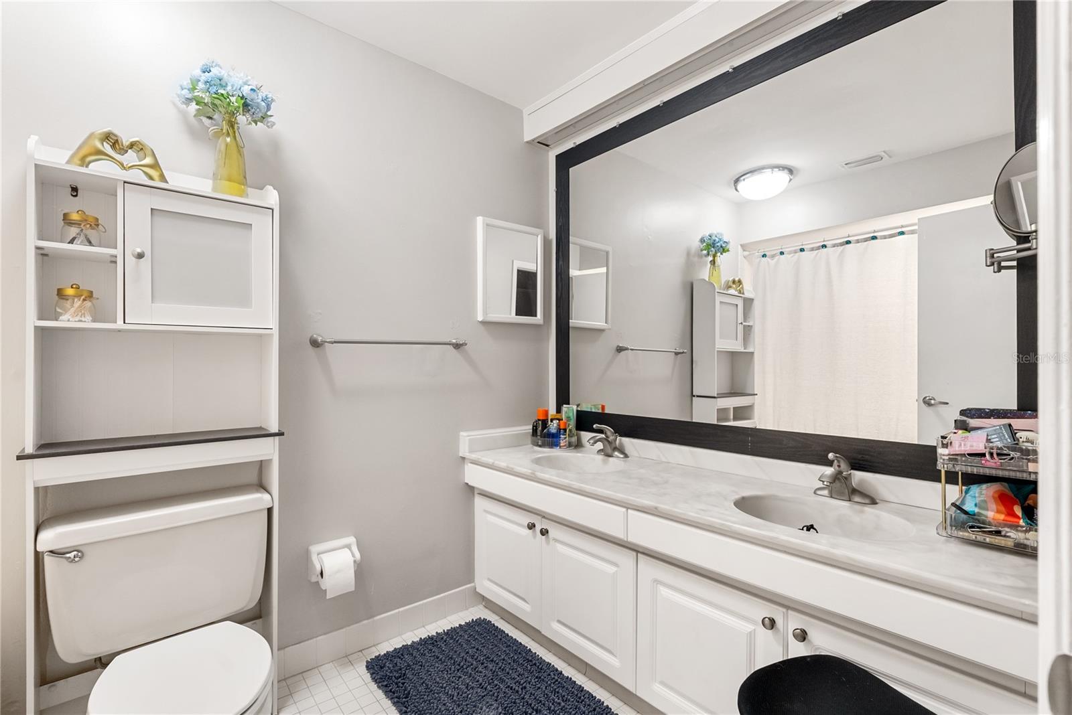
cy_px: 358
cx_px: 536
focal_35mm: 16
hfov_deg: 96.7
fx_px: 477
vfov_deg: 73.8
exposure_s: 1/8
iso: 2000
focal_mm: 16
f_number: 8
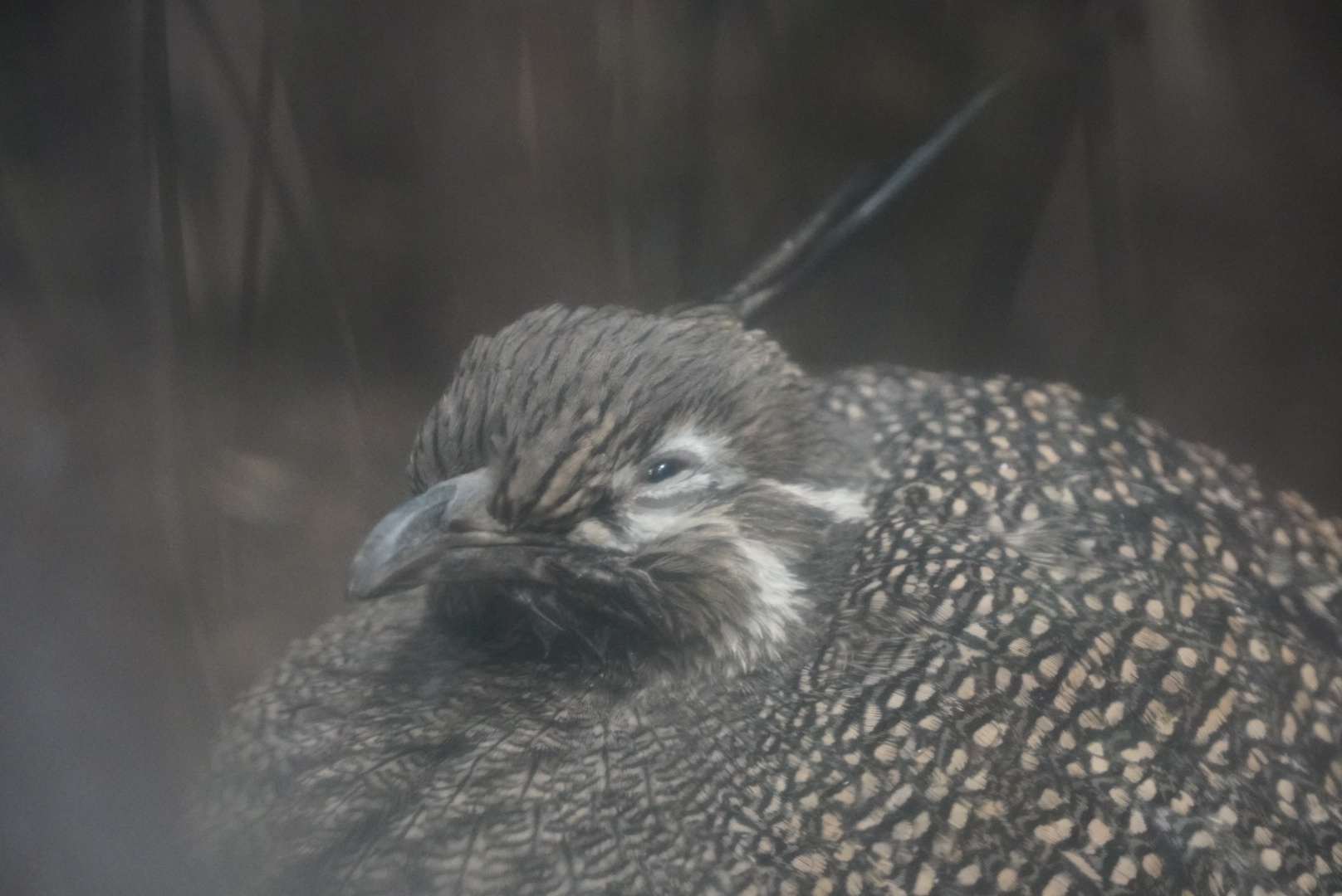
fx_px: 5204
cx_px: 671
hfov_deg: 14.7
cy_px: 448
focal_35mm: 140
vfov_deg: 9.9
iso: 6400
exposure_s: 1/40
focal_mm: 93
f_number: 5.6
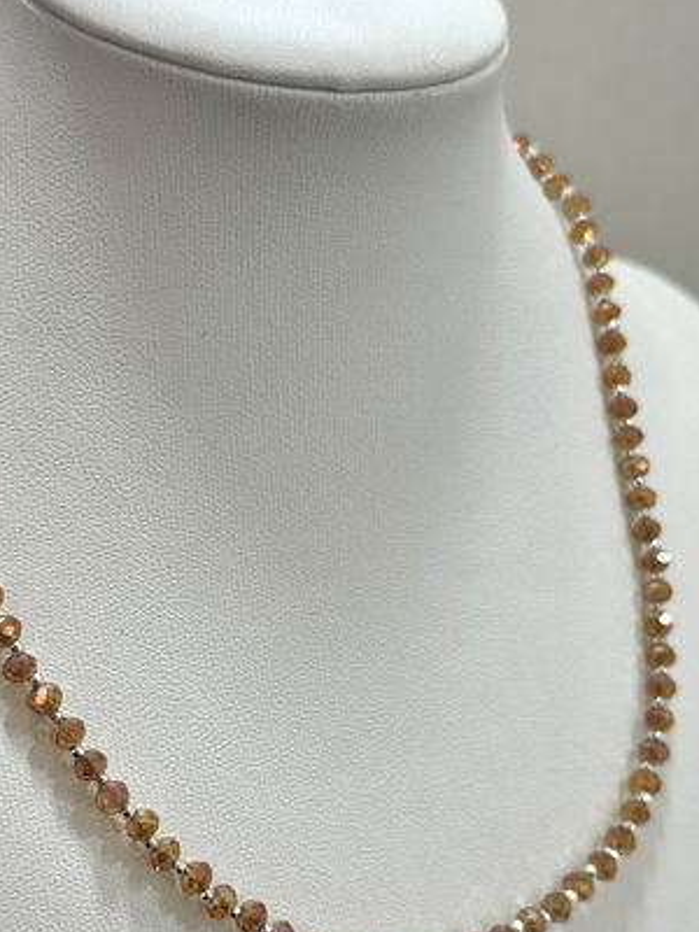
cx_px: 275
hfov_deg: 22.9
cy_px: 535
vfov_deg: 30.2
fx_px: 1723
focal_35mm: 64
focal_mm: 6.76
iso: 50
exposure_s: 1/50
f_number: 1.78
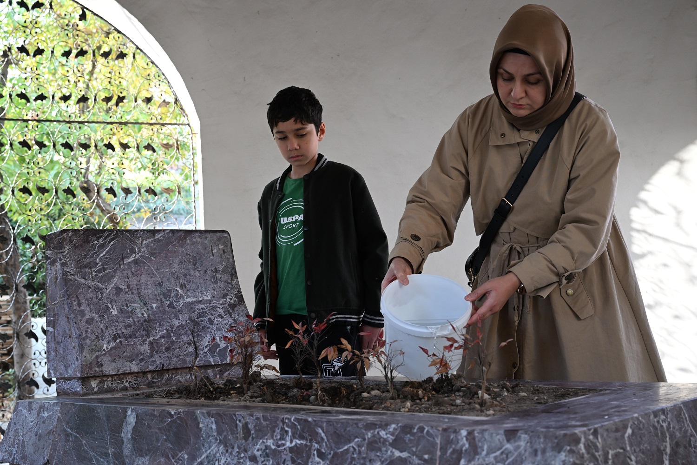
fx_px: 891
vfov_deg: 29.2
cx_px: 348
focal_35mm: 46
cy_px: 232
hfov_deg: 42.7
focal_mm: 46
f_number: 6.3
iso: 1250
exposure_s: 1/100
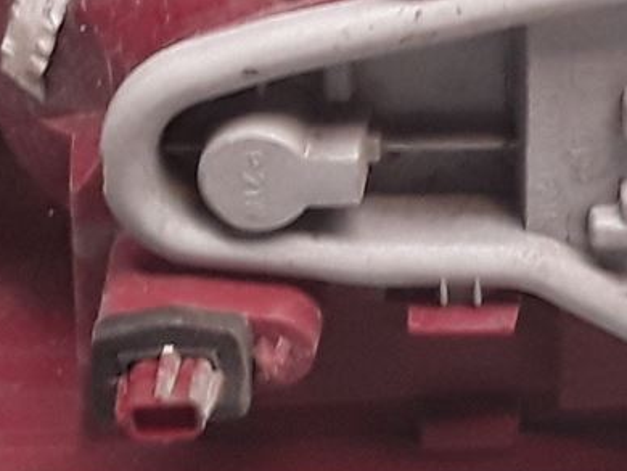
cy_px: -104
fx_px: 2664
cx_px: 838
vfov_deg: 9.9
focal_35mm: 147
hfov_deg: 12.9
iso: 100
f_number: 1.9
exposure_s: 1/100
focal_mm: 2.91
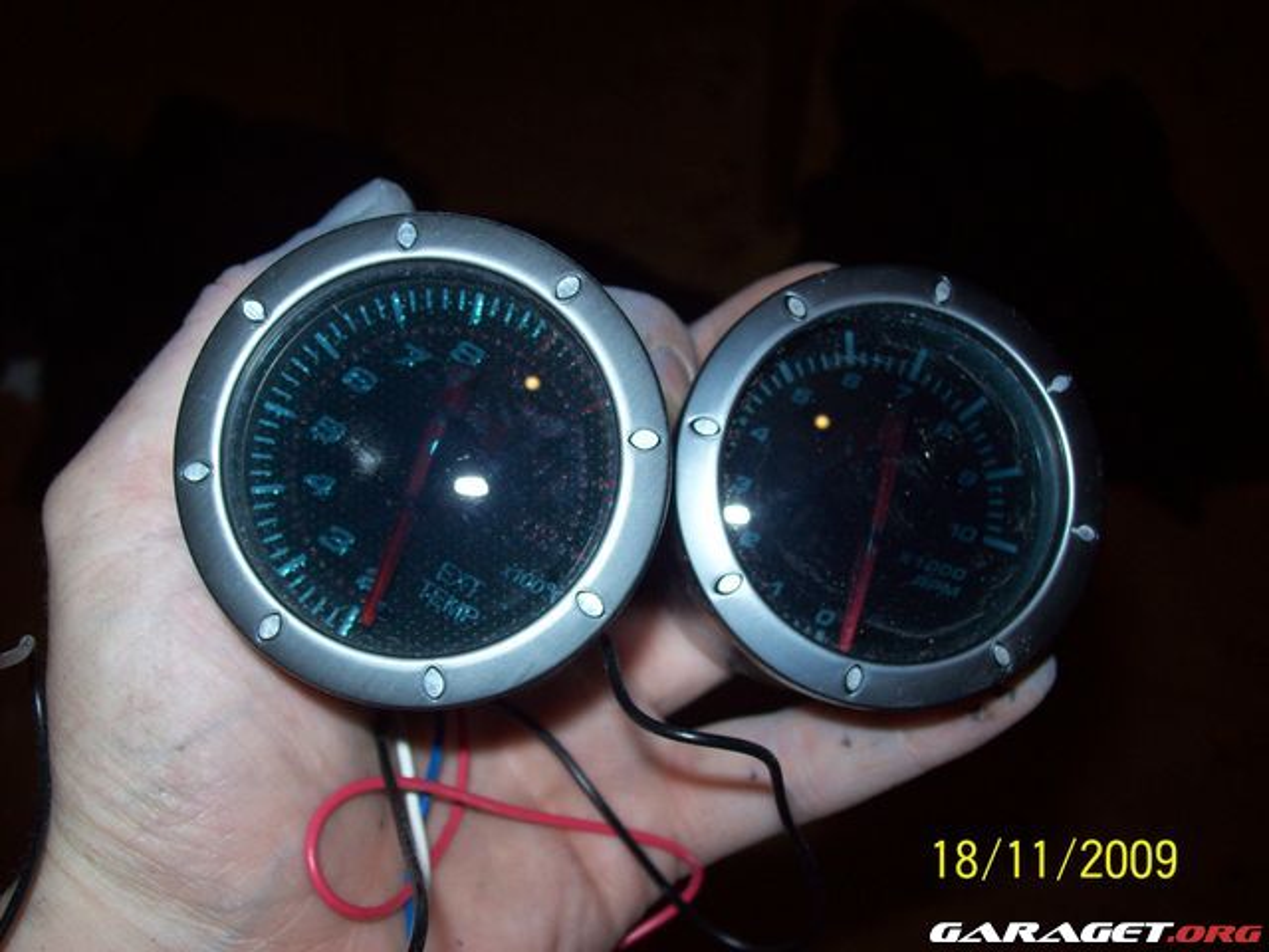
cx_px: 634
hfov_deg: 42.1
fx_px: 1650
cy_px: 476
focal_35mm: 45
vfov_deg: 32.2
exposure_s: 1/73.6
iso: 80
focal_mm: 7.6
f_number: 3
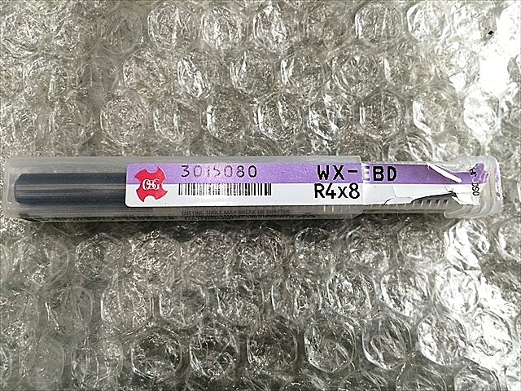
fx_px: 436
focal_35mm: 29
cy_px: 196
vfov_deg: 48.2
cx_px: 260
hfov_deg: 61.7
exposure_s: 1/30
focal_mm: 4.15
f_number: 2.2
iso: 80
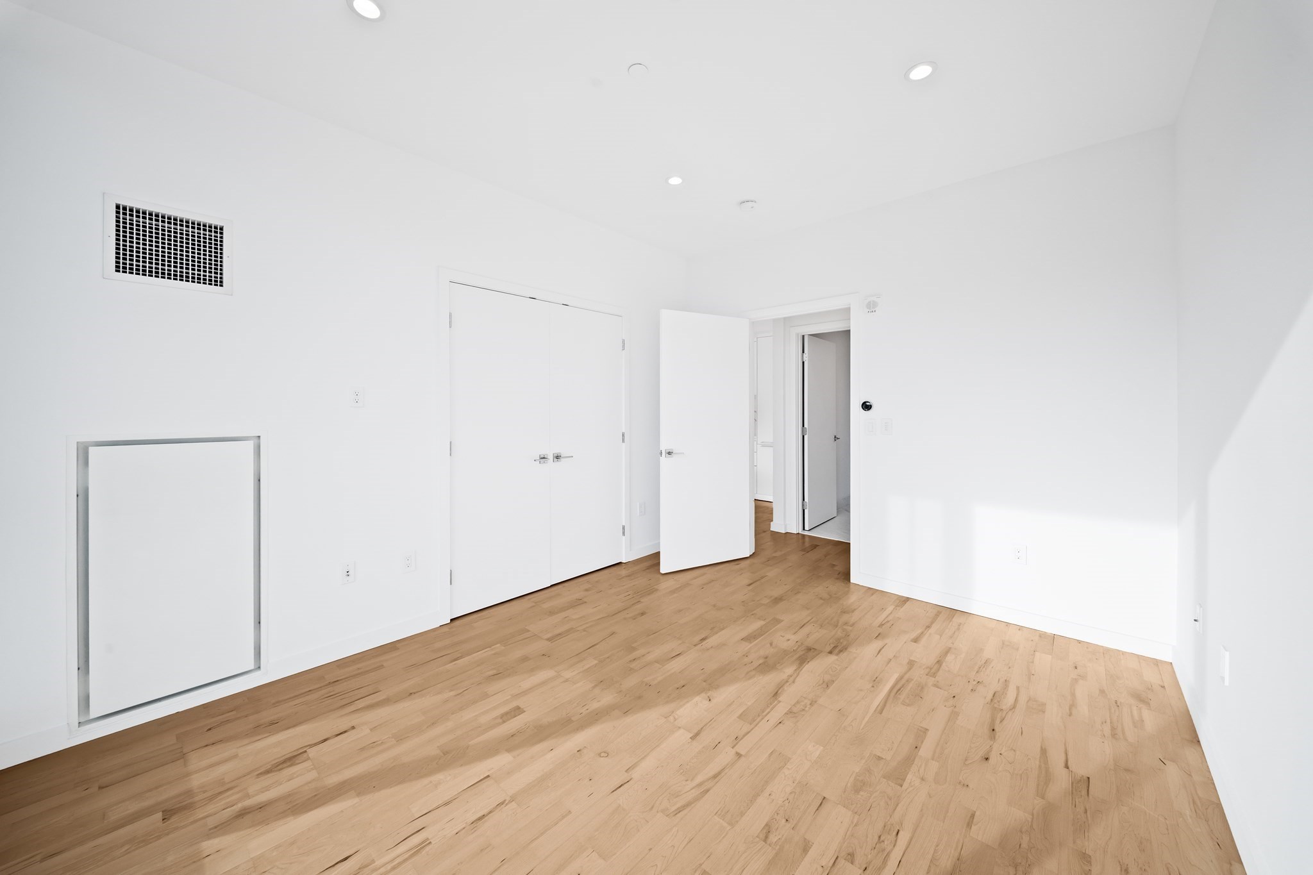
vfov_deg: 90.0
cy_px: 438
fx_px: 438
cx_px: 656
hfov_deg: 112.6
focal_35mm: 12
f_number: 10
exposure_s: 1/60
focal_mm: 12
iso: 400
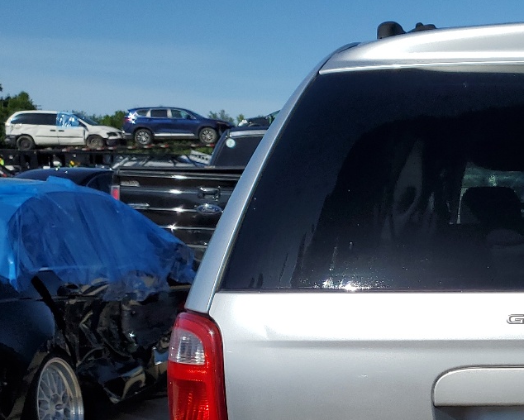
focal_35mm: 64
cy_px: 354
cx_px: 633
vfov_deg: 23.4
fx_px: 993
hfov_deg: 26.2
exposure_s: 1/10000
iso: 50
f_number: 1.5
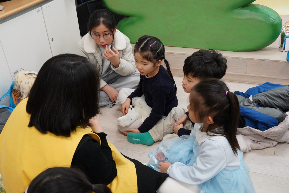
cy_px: 96
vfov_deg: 35.9
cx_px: 144
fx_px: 297
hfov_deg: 51.9
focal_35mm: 37
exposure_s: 1/60
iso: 2500
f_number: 7.1
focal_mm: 37
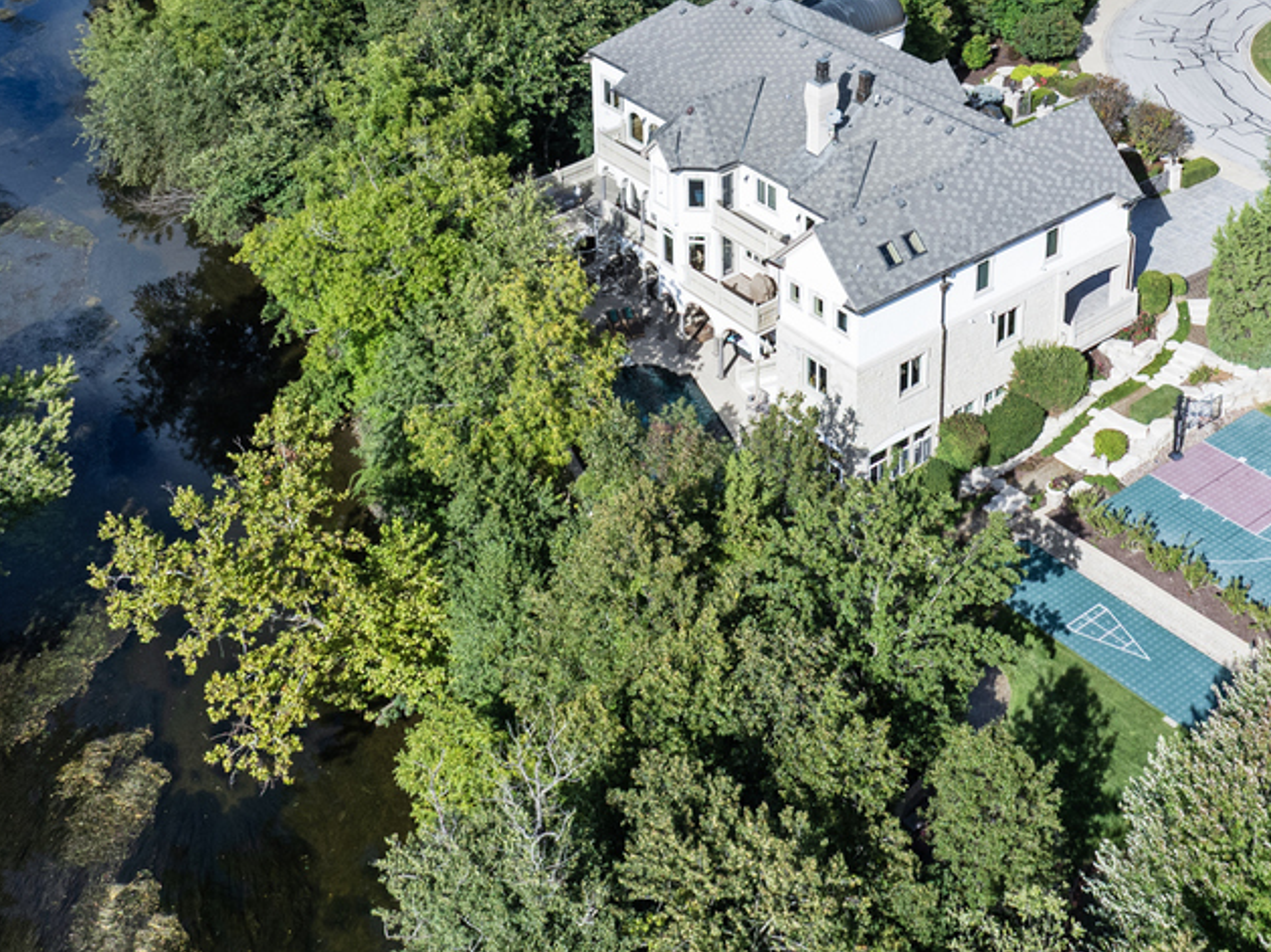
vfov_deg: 25.1
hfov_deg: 34.9
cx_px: 734
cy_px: -32
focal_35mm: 55
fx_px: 2018
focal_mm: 12.29
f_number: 2.8
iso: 140
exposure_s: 1/1600
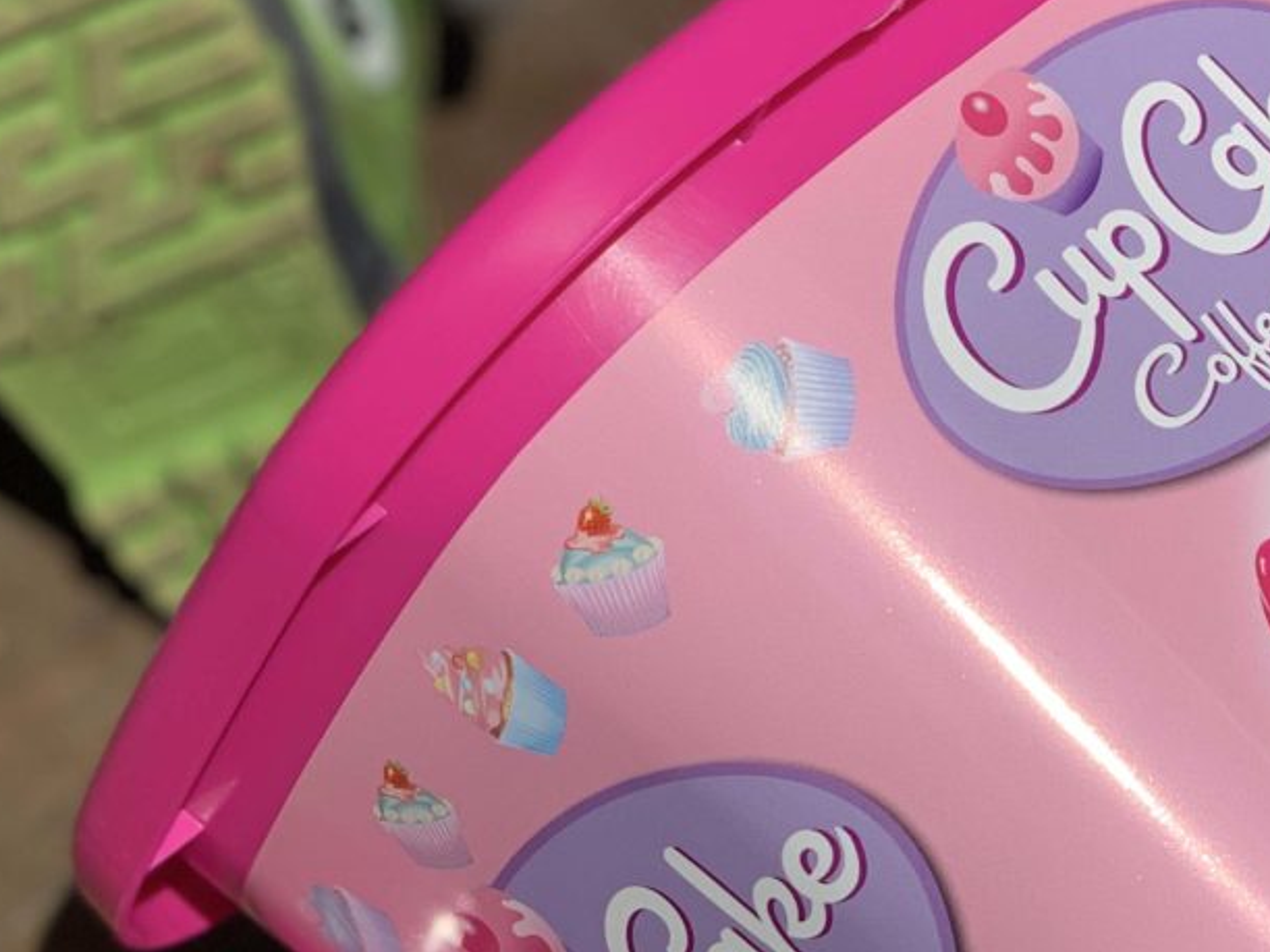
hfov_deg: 14.5
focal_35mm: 136
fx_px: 4990
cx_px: 467
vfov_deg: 10.9
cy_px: 174
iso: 16
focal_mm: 6
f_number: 2.4
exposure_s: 1/1712
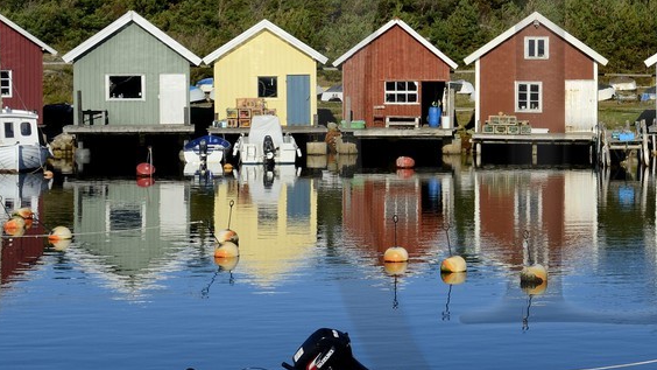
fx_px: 1811
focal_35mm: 104
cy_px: 133
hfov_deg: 19.4
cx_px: 789
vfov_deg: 11.6
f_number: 14
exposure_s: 1/250
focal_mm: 35
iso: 200
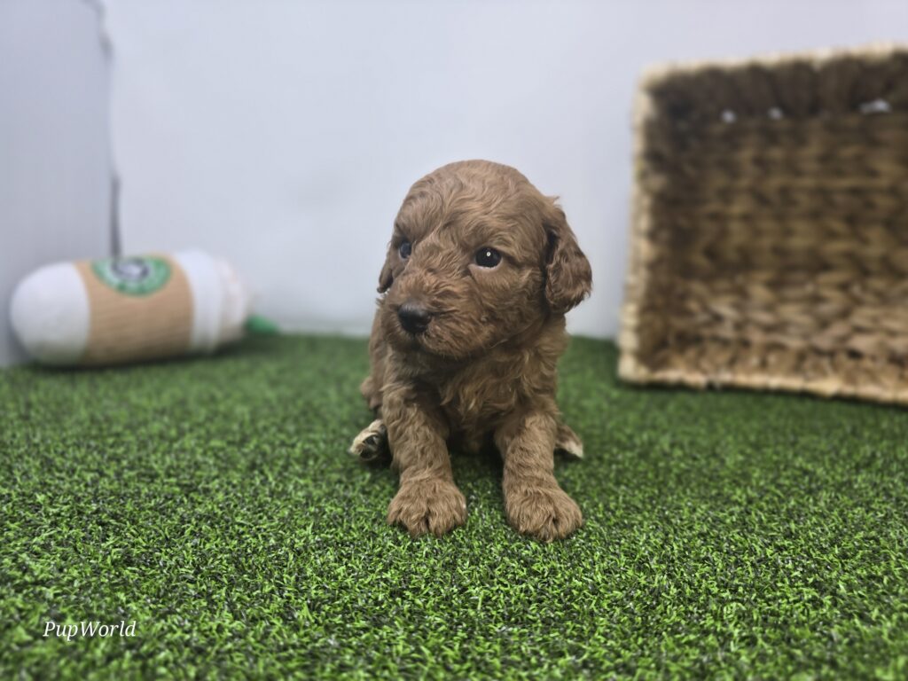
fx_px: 603
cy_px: 340
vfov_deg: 58.9
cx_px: 454
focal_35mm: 23
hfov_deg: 73.9
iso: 64
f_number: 1.7
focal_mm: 6.3
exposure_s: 1/120
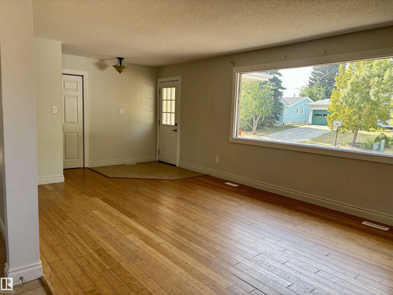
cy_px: 148
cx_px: 196
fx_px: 295
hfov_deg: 67.3
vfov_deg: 53.1
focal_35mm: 26
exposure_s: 1/121
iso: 40
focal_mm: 5.96
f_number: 1.6
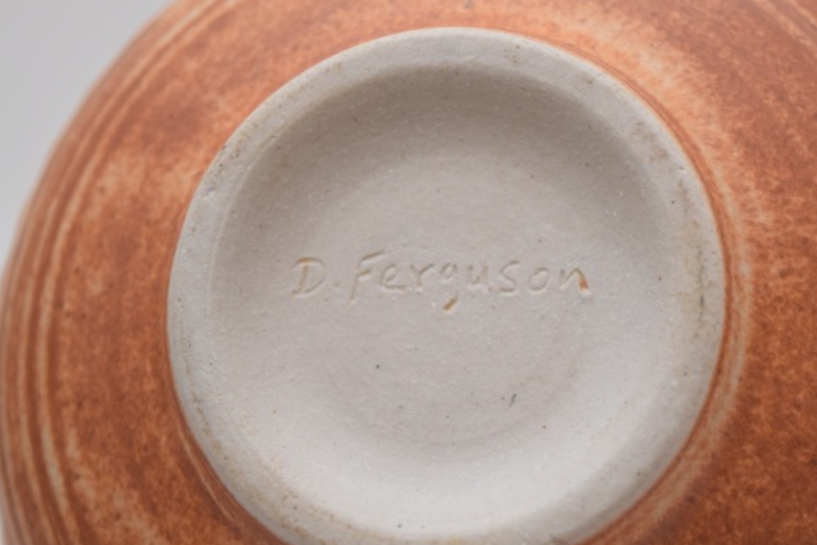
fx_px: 2055
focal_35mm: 91
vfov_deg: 15.1
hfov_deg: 22.5
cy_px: 288
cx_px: 443
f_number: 5.6
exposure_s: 1/125
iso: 800
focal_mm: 55
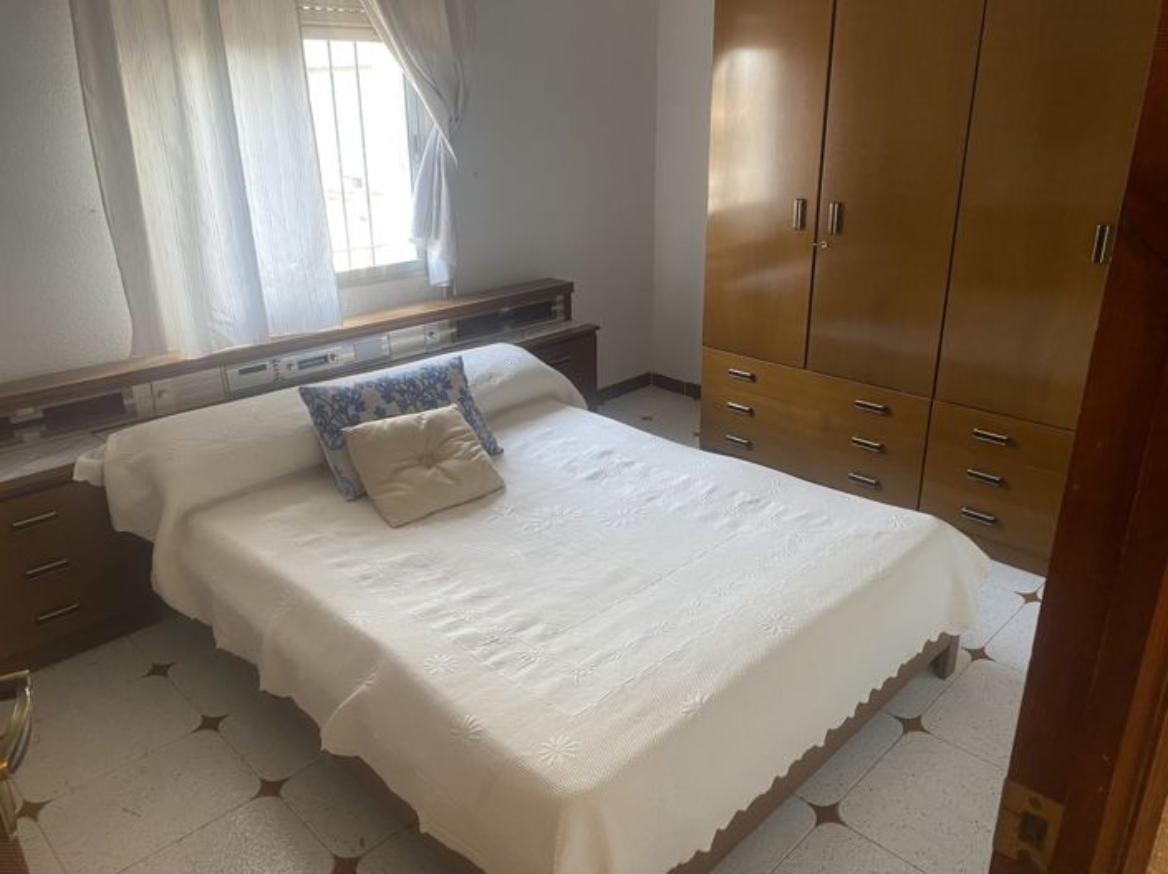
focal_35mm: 26
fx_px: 877
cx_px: 584
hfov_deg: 67.3
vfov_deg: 53.0
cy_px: 437
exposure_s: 1/50
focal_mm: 4.25
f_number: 1.8
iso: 125
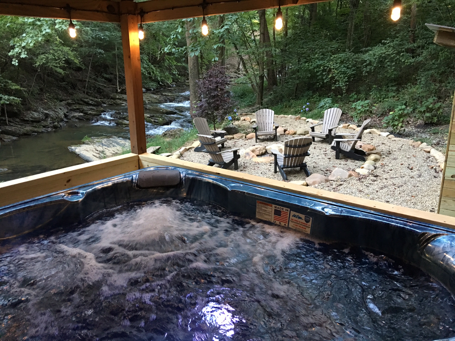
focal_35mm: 29
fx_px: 381
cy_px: 170
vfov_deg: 48.2
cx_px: 228
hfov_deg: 61.7
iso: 100
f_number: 2.2
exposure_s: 1/10
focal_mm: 4.15
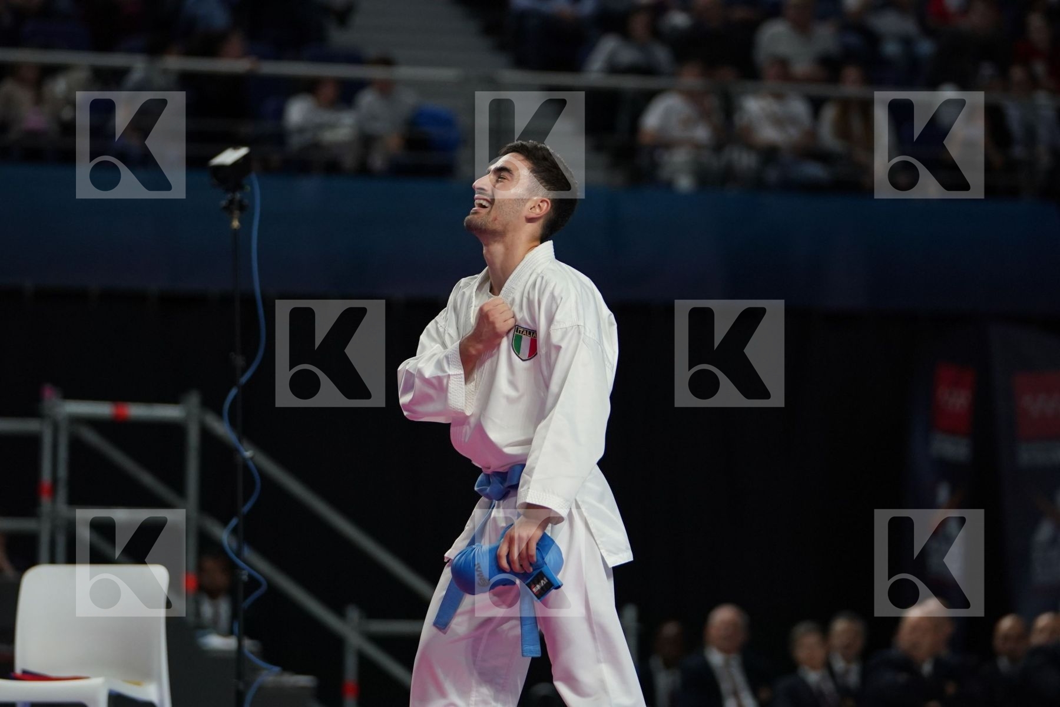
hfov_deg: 8.9
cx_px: 530
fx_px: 6831
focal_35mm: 232
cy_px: 354
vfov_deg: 5.9
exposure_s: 1/1000
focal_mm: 155
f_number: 2.8
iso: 1000
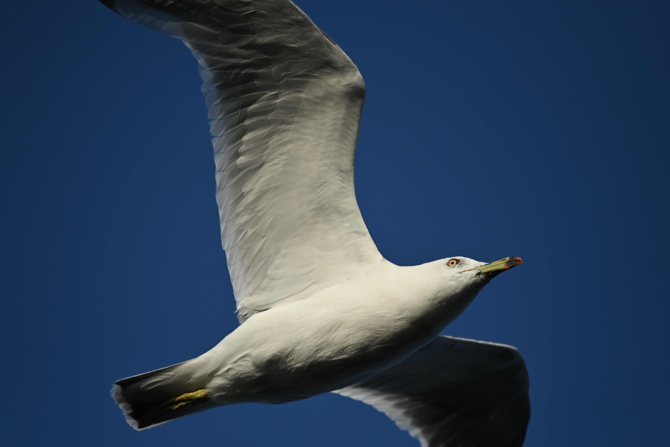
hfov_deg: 3.7
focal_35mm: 560
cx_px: 335
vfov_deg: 2.5
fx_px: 10421
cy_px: 224
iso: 360
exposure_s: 1/4000
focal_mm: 560
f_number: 5.6
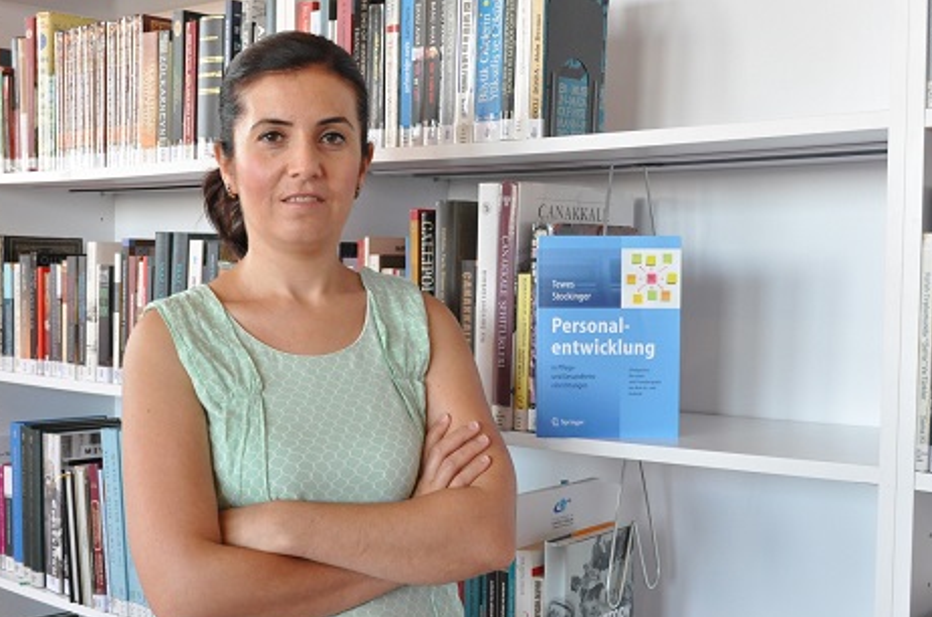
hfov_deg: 38.3
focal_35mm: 52
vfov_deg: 25.9
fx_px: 1343
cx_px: 458
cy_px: 333
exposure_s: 1/30
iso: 1600
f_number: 9
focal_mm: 32
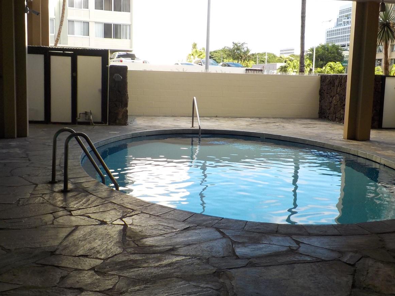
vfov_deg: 35.1
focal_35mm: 41
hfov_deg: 45.7
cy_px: 137
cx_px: 213
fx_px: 468
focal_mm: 4.1
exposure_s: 1/250
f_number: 3.3
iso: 125
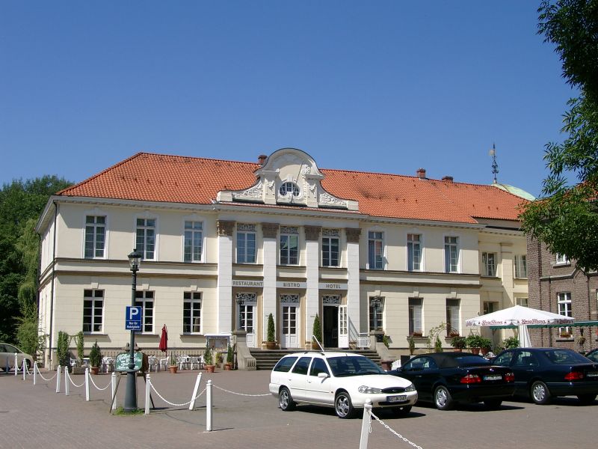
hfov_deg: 40.4
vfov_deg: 30.9
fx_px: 812
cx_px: 299
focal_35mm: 47
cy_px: 224
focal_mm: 9.82
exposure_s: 1/946
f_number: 4
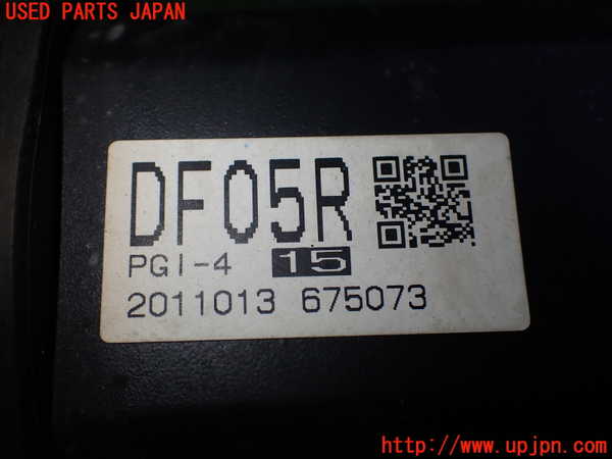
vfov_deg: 39.7
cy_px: 230
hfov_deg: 51.4
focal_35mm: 36
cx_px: 306
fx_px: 636
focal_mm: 6.37
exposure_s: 1/160
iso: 100
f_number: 2.5
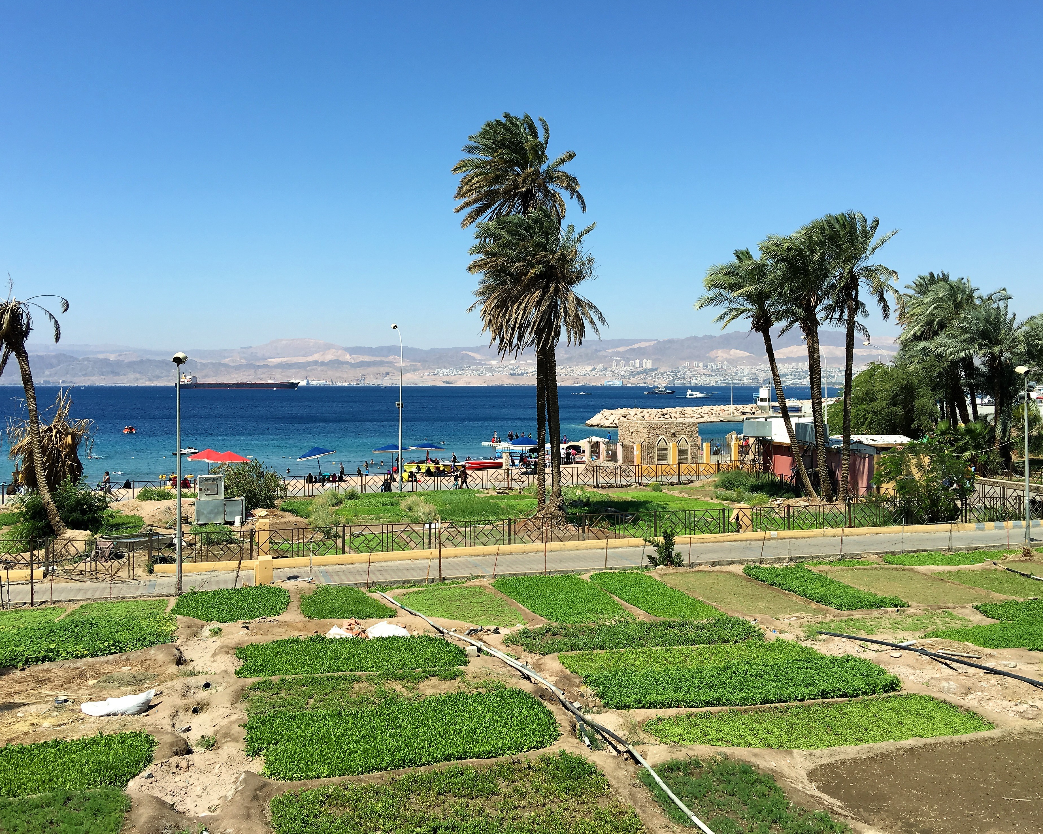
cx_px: 538
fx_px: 957
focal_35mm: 31
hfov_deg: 57.2
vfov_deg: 47.1
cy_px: 407
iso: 25
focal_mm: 4.15
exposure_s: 1/1538
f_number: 2.2
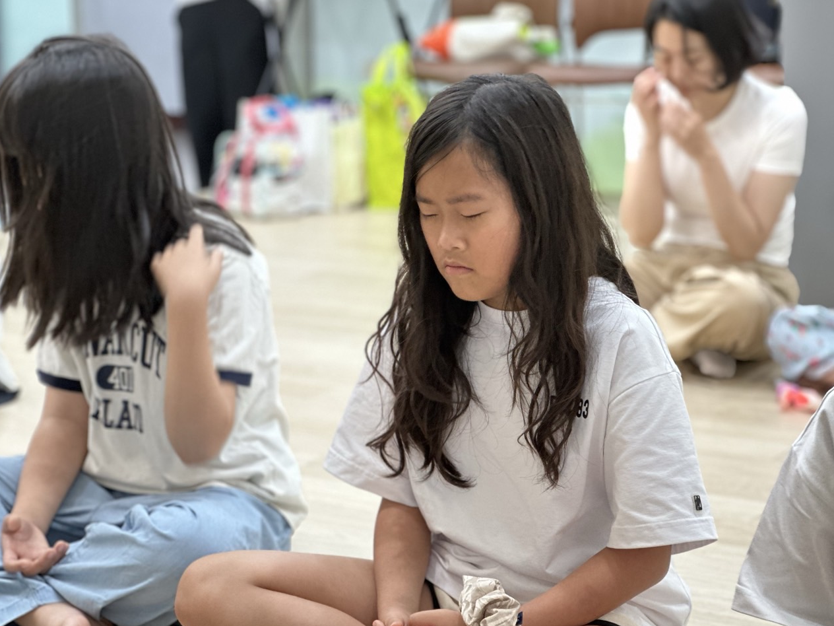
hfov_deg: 25.0
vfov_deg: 18.9
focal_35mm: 78
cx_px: 414
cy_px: 312
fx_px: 1879
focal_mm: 9
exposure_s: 1/40
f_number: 2.8
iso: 250
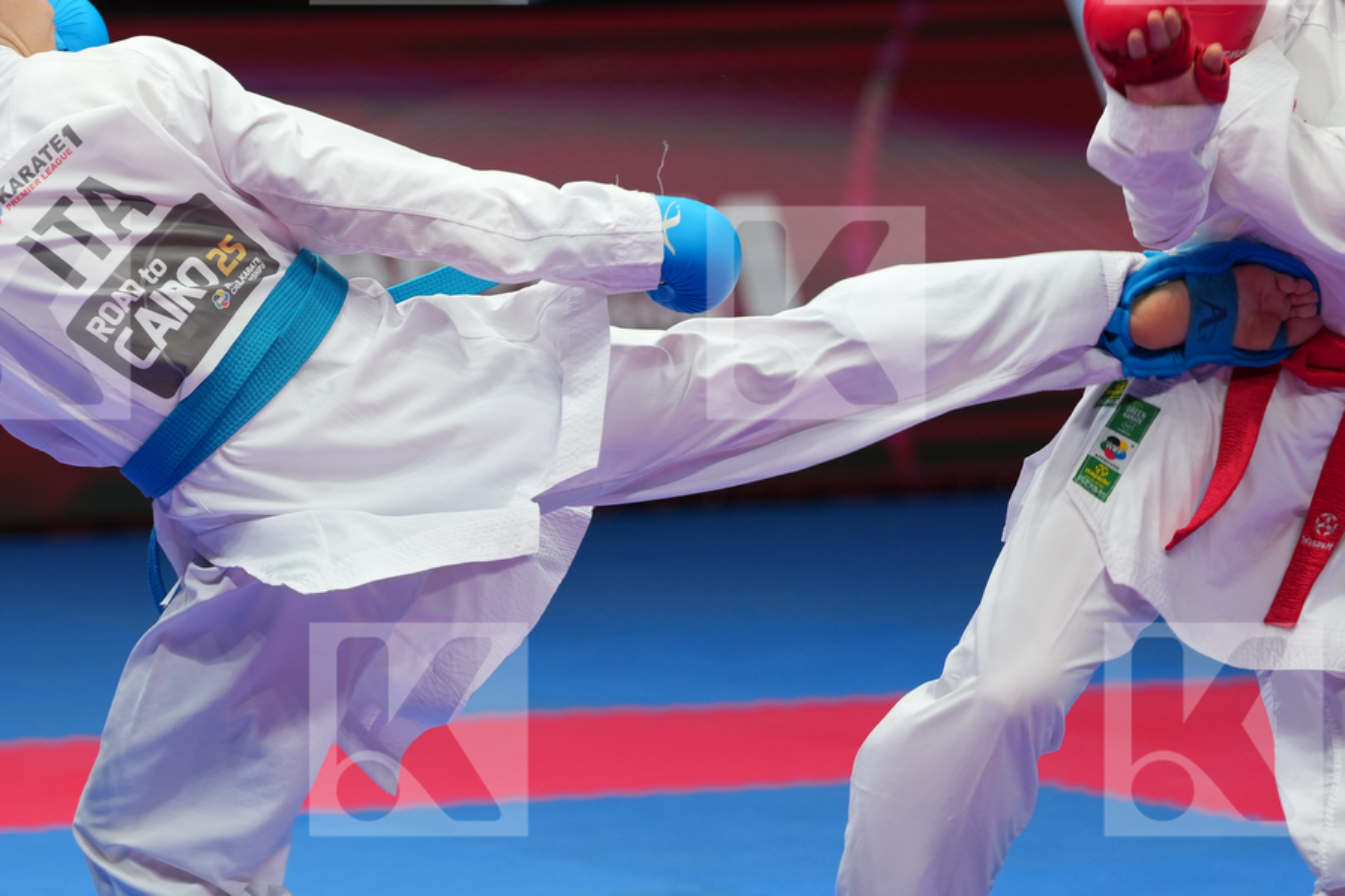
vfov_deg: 4.3
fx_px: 11878
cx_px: 419
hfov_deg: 6.5
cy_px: 314
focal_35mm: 318
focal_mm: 178
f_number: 2.8
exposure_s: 1/1000
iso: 500
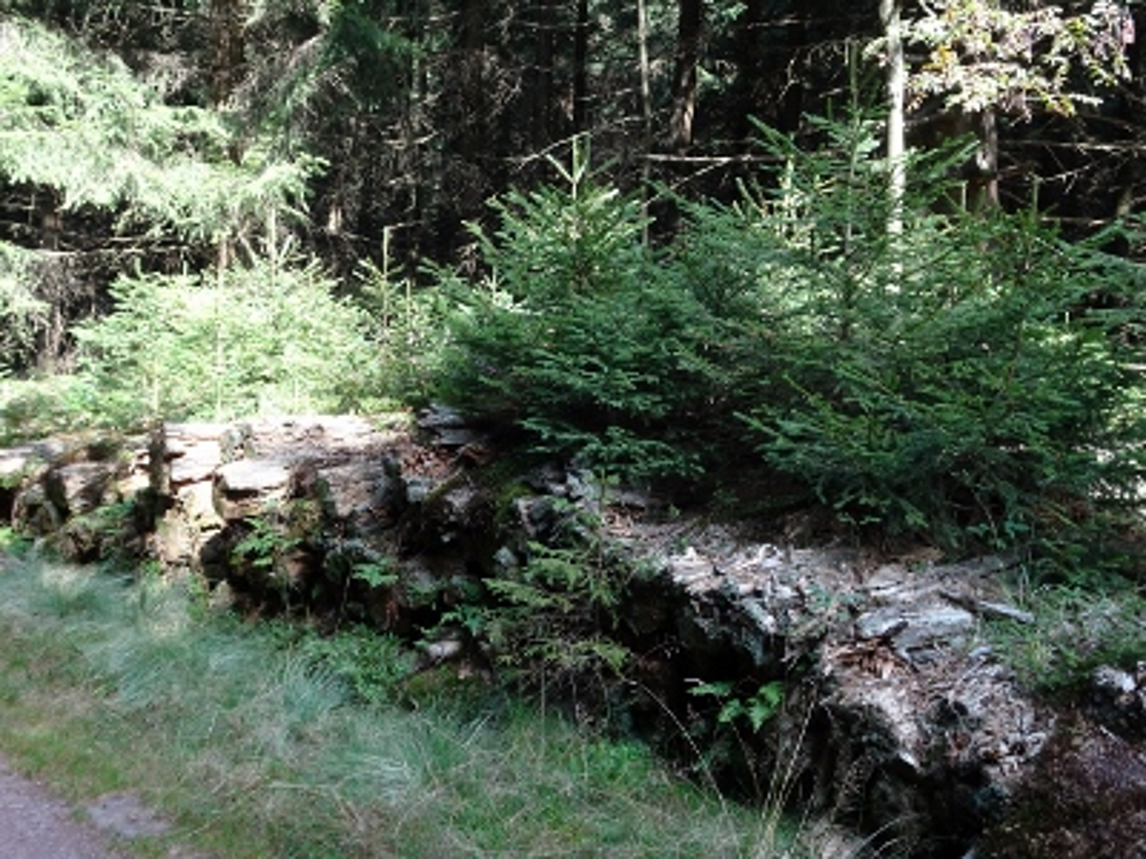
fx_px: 1192
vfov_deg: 39.7
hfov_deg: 51.4
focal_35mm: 36
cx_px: 573
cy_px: 430
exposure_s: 1/40
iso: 80
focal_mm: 6.17
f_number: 4
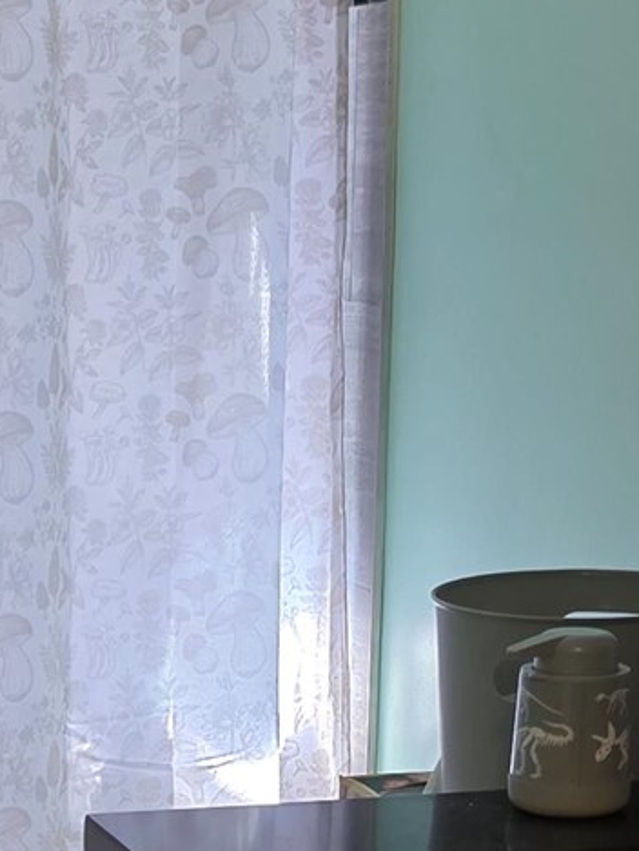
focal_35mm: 113
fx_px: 2780
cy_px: 967
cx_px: -129
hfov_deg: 12.8
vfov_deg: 16.8
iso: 400
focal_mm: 6.3
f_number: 1.7
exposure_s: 1/120
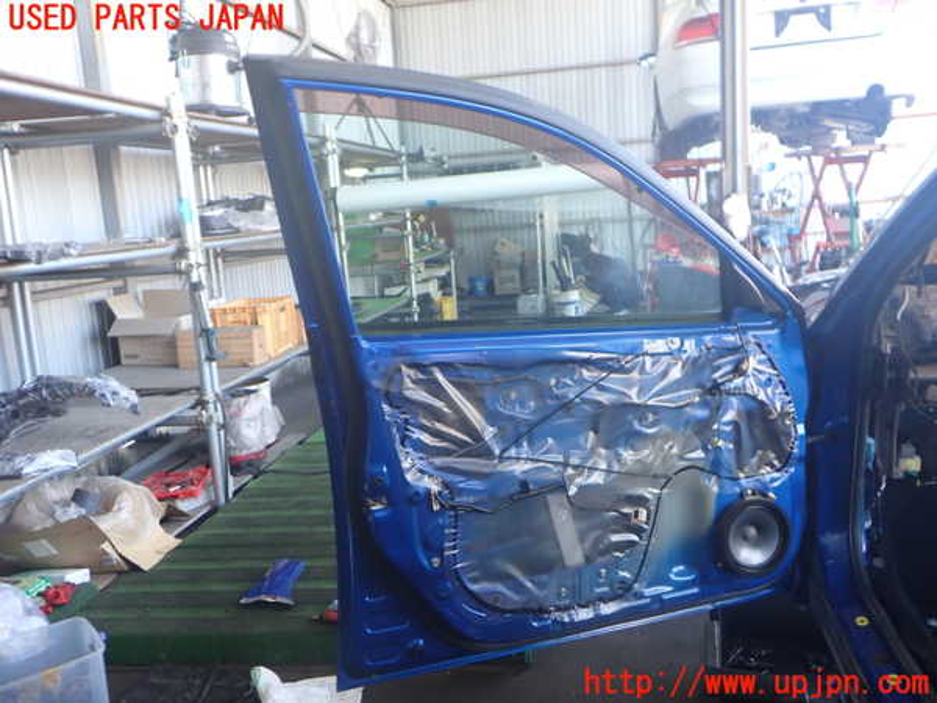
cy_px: 352
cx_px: 468
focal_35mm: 30
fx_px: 812
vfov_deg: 46.8
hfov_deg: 60.0
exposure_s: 1/60
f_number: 2.3
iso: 200
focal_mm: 5.4
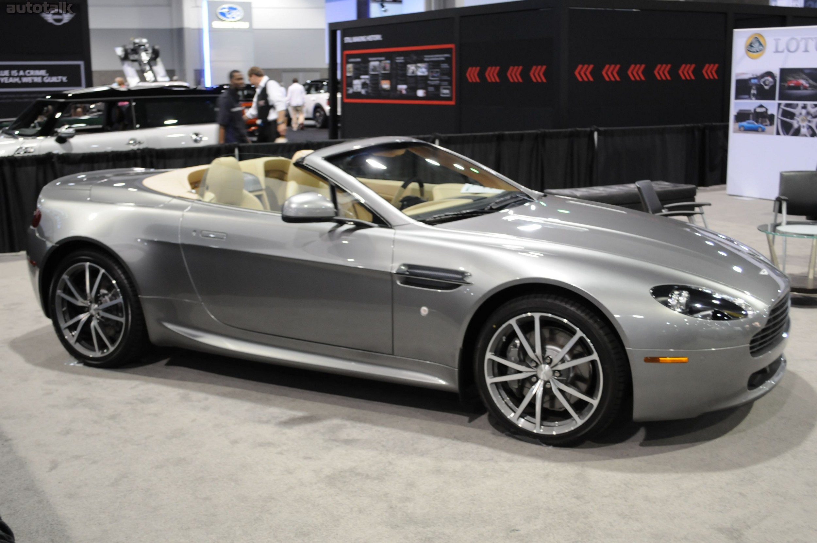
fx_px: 952
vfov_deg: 31.8
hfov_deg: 46.4
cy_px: 272
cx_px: 408
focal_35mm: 42
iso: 800
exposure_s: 1/20
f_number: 4.5
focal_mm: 28
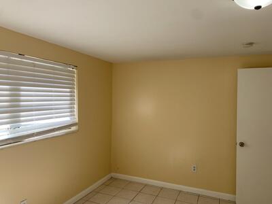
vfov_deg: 53.1
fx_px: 204
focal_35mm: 26
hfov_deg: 67.3
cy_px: 102
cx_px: 136
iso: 32
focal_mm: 4.25
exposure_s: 1/121
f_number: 1.8
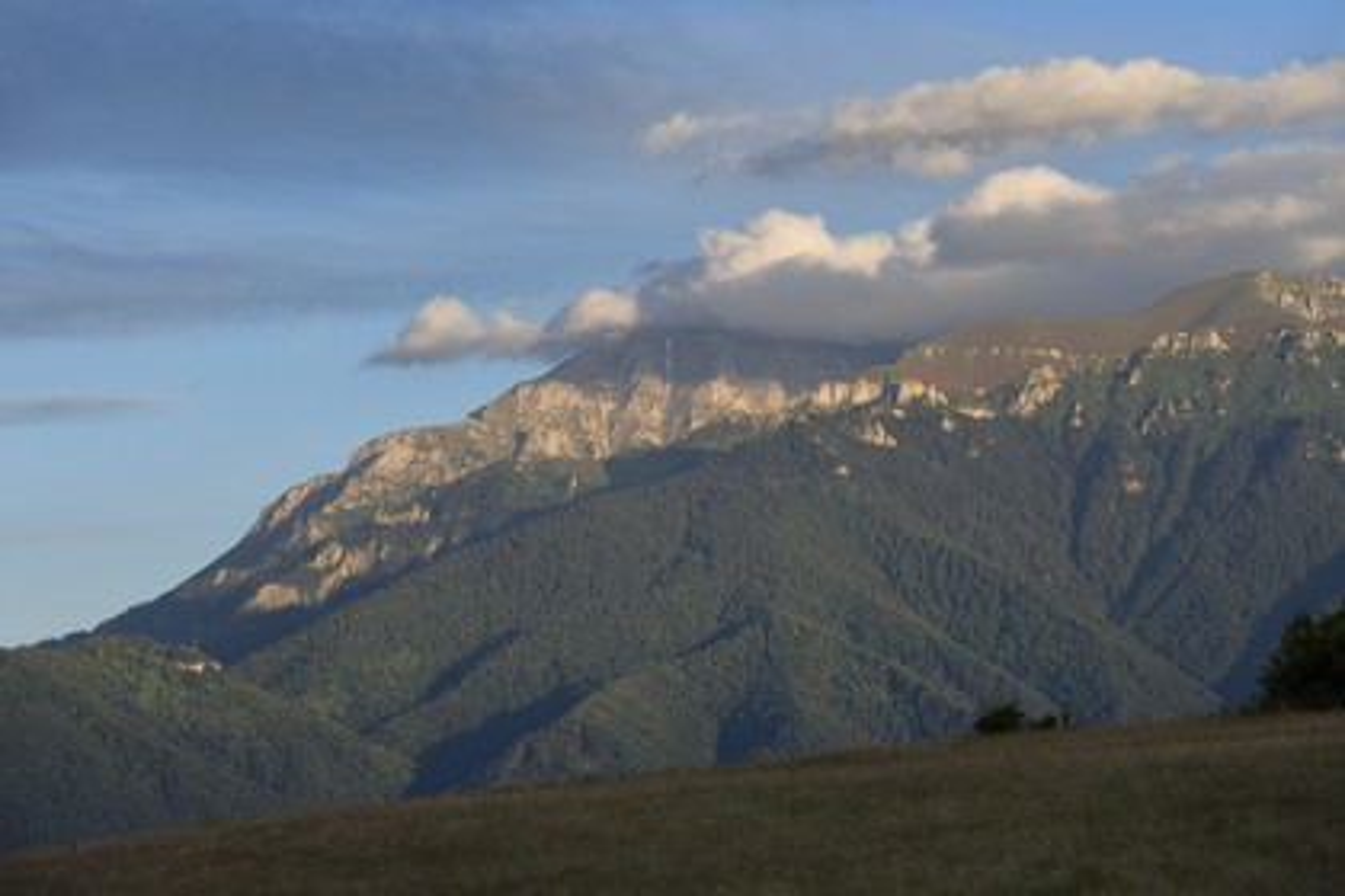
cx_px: 672
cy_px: 448
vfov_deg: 8.6
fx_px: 5977
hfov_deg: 12.8
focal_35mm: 160
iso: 800
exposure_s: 1/400
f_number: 10
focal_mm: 160
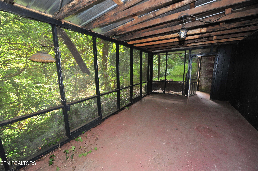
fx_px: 100
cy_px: 86
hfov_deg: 104.3
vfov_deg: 81.1
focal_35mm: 14
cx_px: 129
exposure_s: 1/250
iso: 1250
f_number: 5
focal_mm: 14
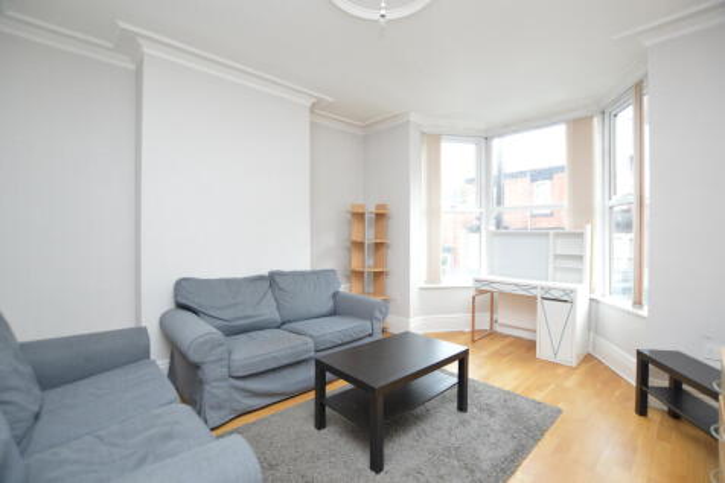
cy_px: 242
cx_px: 362
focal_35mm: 15
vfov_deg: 77.3
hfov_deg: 100.4
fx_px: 302
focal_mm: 10
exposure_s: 1/60
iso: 500
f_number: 3.5
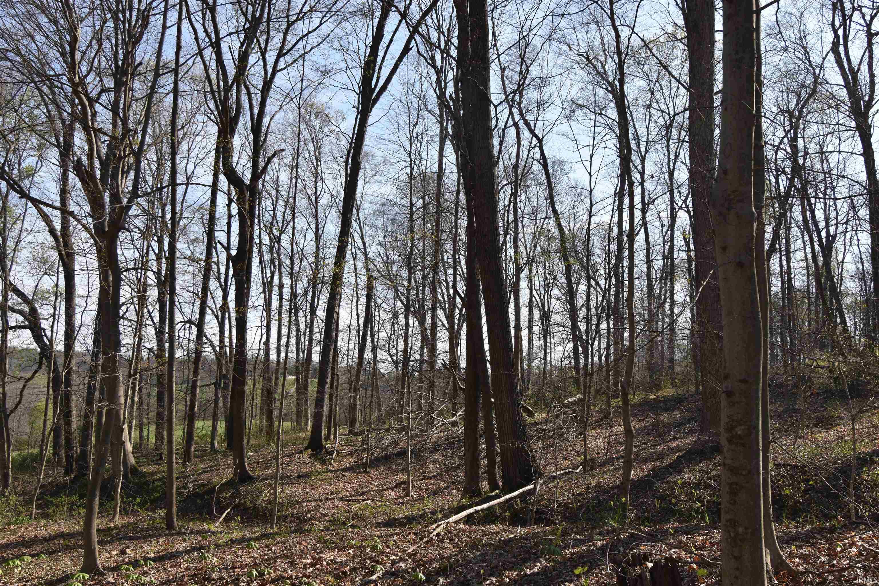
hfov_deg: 61.9
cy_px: 293
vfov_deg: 43.6
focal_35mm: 30
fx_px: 732
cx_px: 440
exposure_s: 1/320
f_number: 9
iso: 200
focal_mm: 20
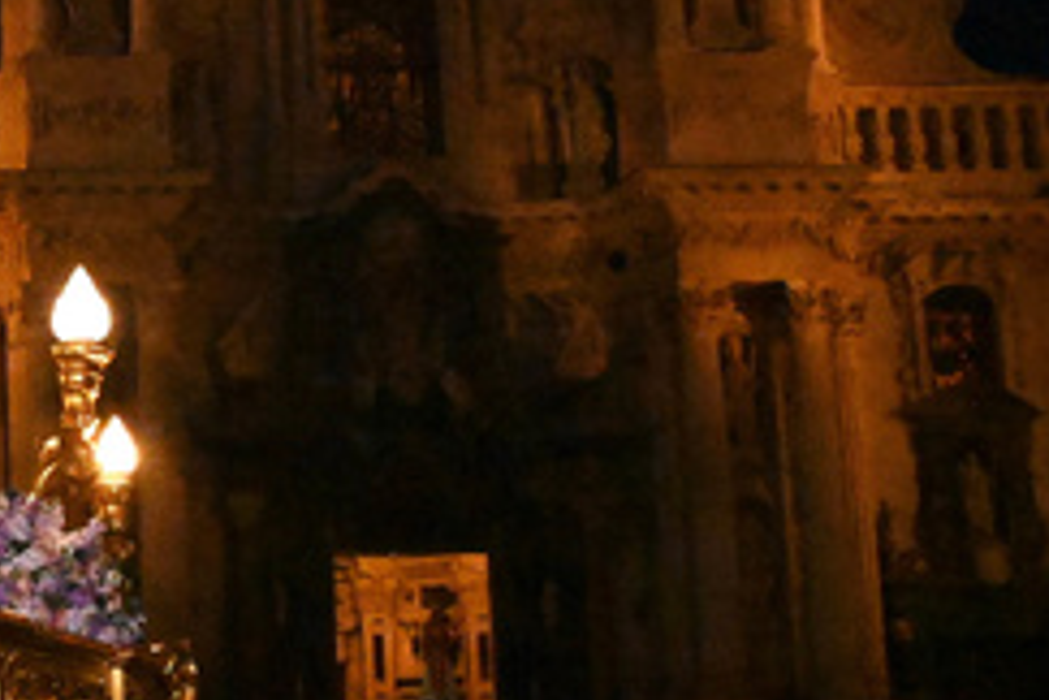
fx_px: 2331
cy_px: 197
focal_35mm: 80
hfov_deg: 22.2
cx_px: -389
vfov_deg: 17.0
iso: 10000
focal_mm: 18
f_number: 8
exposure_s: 1/200
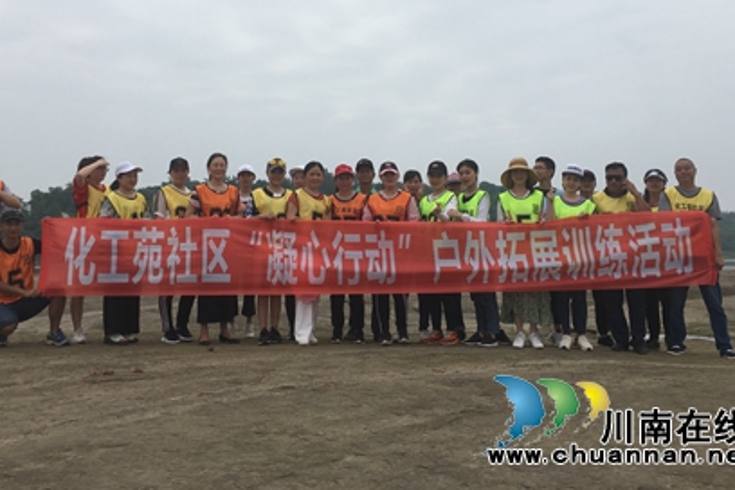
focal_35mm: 37
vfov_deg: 35.6
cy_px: 165
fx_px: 755
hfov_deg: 51.9
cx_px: 373
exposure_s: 1/2959
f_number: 2.2
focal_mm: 4.15
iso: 25
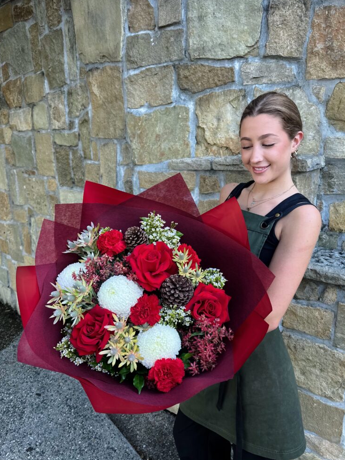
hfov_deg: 54.9
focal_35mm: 25
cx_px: 178
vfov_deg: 69.4
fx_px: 332
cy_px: 226
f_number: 1.78
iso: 64
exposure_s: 1/150
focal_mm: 6.86
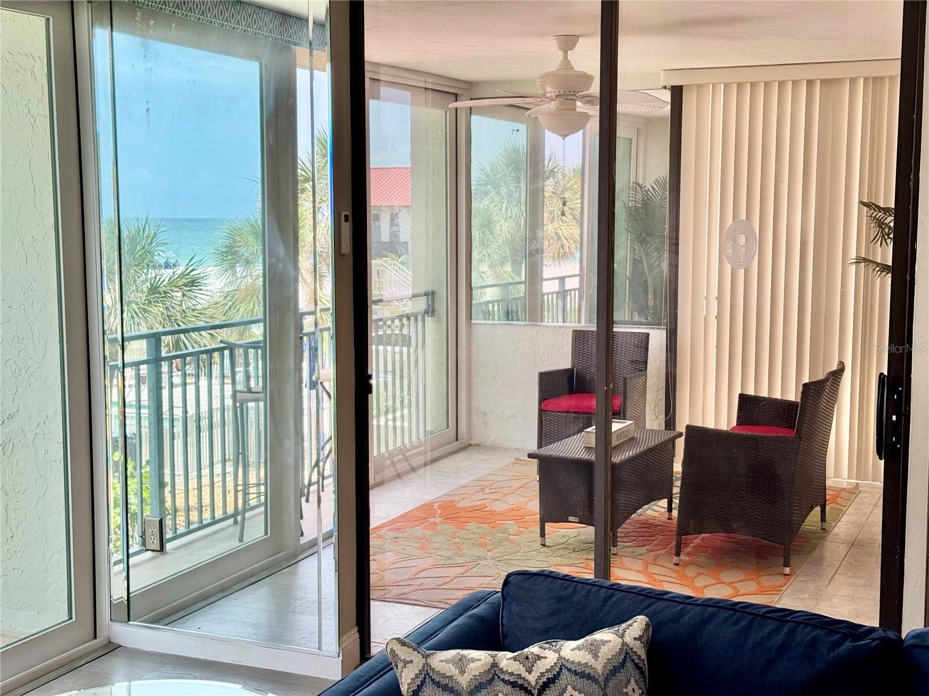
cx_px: 464
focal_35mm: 48
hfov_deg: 39.7
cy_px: 348
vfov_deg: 30.3
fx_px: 1288
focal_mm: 6.76
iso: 64
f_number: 1.78
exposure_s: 1/531
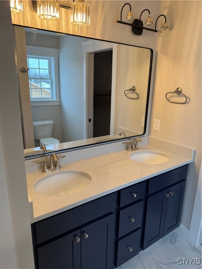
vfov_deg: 71.6
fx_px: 187
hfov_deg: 56.8
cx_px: 101
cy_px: 134
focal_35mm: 24
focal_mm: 6.76
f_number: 1.78
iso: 125
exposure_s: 1/120
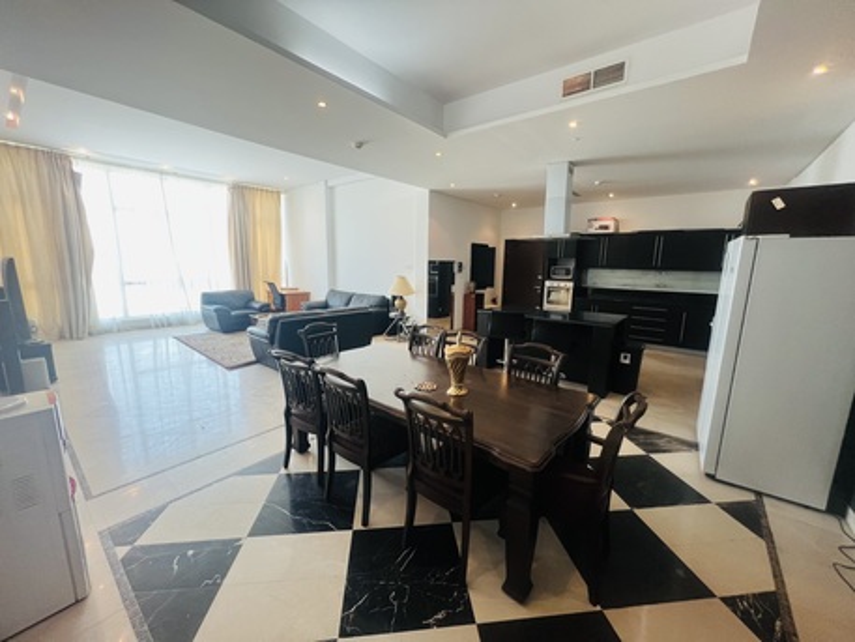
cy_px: 321
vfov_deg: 89.9
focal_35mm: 13
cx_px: 428
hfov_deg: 106.2
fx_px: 321
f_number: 1.8
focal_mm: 1.57
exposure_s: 1/100
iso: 160
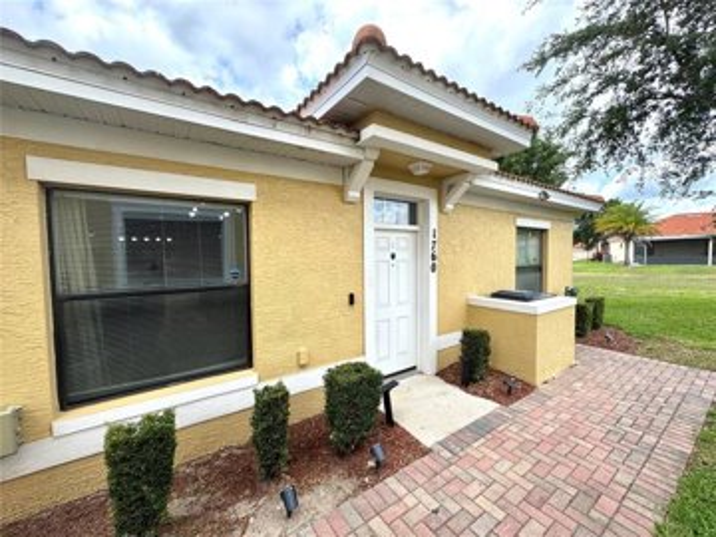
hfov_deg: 102.1
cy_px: 268
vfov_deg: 85.7
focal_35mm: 14
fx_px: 290
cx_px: 358
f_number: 2.2
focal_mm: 2.22
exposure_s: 1/707
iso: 50
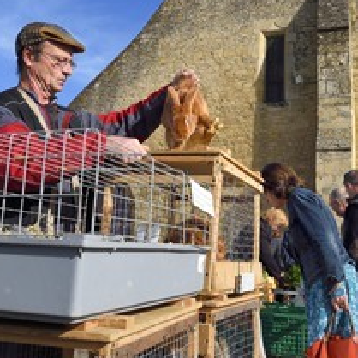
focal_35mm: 41
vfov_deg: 40.6
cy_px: 132
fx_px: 480
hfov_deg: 40.9
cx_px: 185
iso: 200
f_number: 9
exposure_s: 1/400
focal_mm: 24
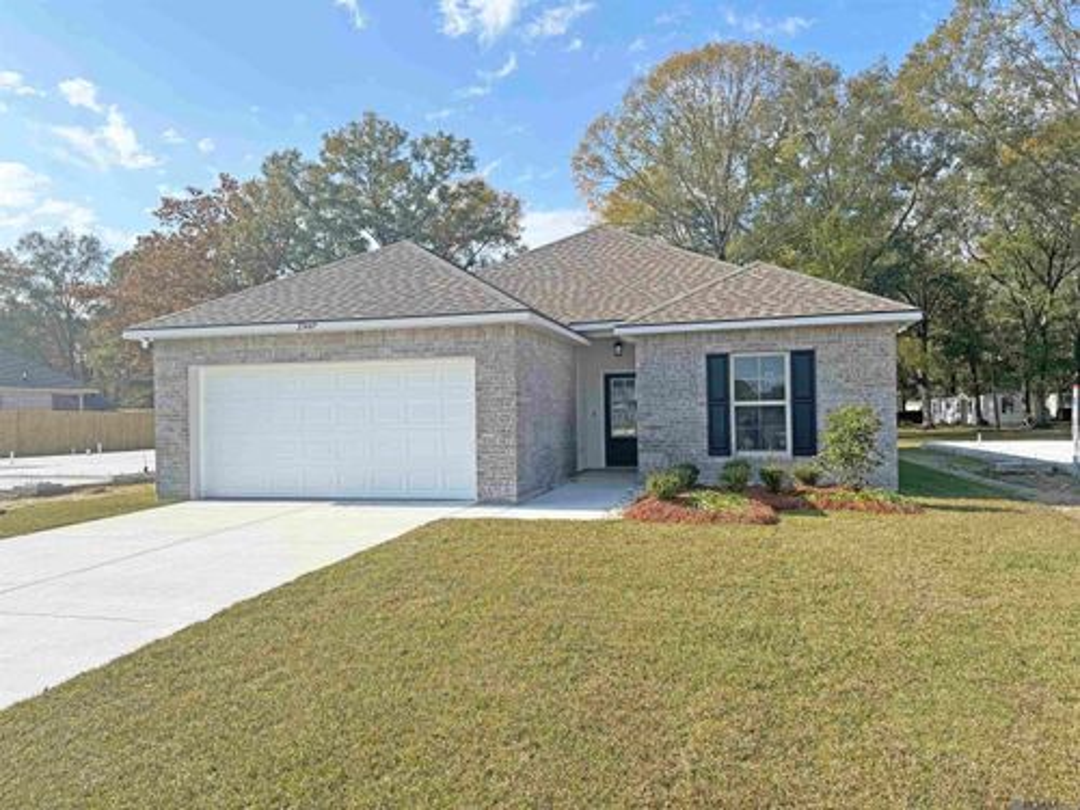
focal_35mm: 24
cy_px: 405
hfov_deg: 71.6
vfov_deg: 56.8
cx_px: 540
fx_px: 749
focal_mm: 6.76
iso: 80
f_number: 1.78
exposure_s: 1/4950
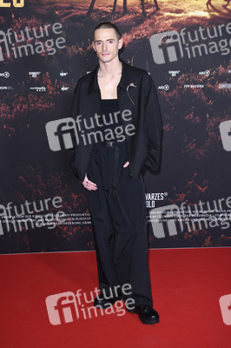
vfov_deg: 39.6
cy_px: 174
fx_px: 482
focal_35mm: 50
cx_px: 116
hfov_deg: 26.9
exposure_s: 1/320
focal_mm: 50
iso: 1250
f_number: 4
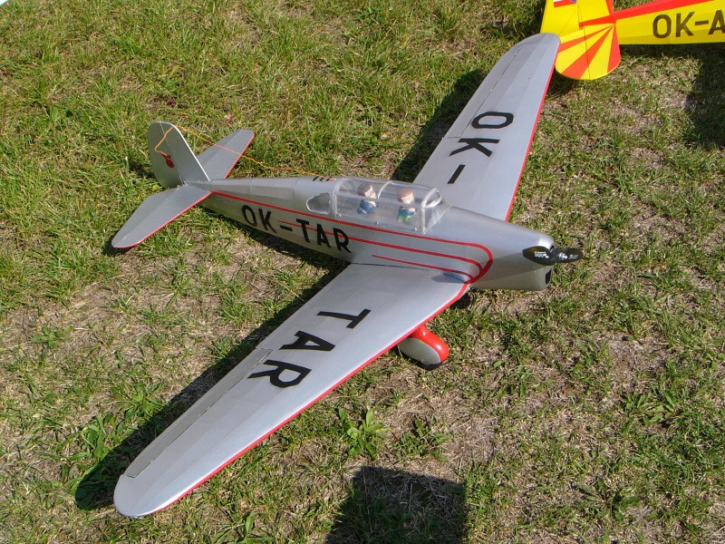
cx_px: 362
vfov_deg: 31.5
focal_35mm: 46
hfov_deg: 41.2
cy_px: 272
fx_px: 963
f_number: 5.6
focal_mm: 7.7
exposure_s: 1/800
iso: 100
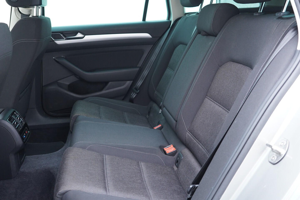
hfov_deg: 53.1
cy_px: 100
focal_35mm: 36
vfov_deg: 36.9
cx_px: 150
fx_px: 300
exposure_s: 1/40
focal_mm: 24
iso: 640
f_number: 2.8
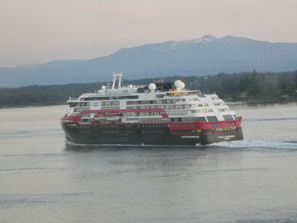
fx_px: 1347
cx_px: 148
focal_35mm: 157
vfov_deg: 9.5
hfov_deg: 12.6
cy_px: 112
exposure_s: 1/80
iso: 1600
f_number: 5.4
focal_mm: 28.1
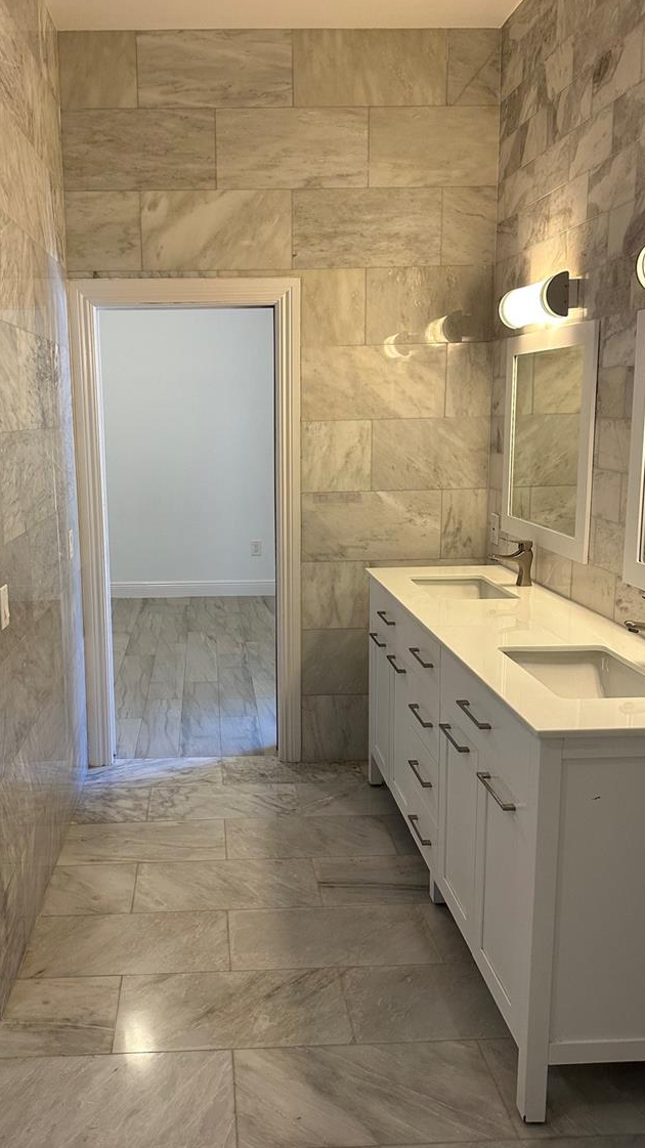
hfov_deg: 41.1
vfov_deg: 67.9
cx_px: 234
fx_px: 852
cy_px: 553
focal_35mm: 28
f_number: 1.78
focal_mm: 6.86
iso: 200
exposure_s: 1/120
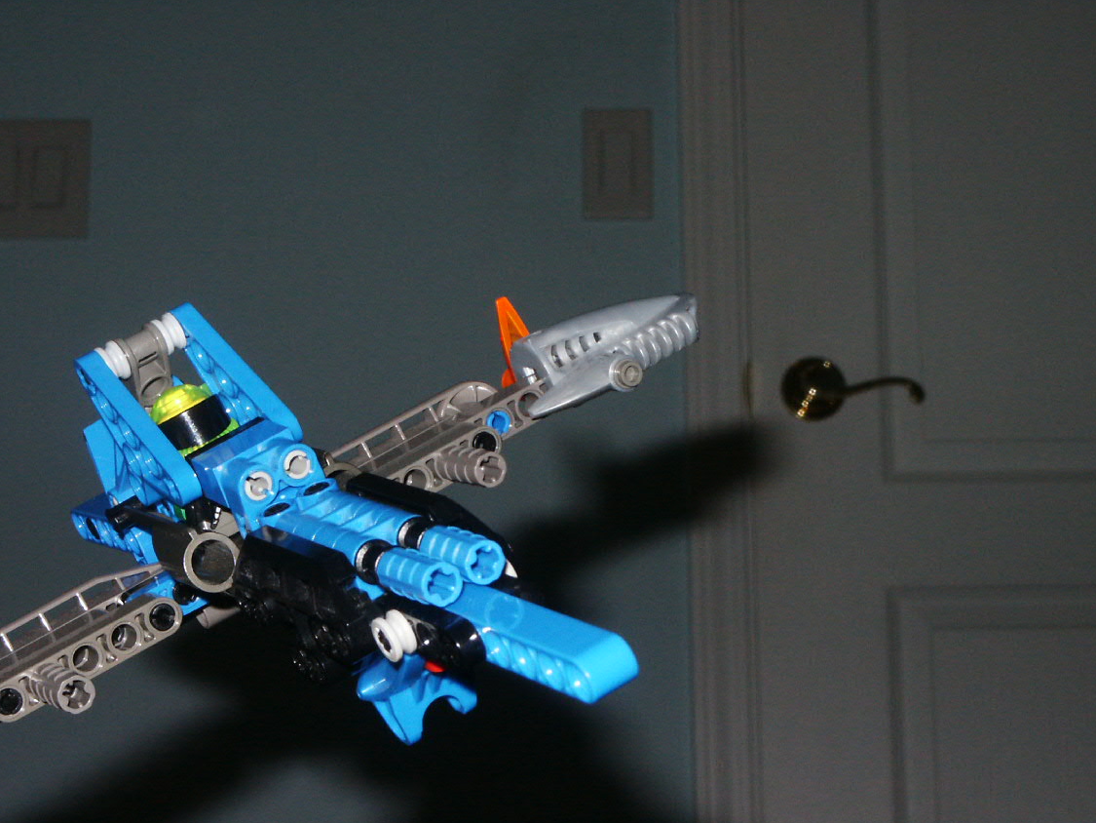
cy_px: 462
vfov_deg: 14.9
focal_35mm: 99
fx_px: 3135
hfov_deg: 19.8
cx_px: 499
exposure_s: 1/90
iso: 200
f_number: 8
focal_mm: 17.31
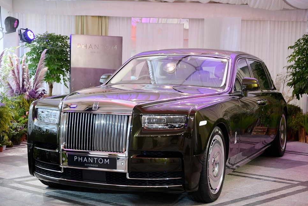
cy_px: 103
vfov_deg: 20.3
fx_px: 573
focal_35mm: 67
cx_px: 158
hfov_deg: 30.1
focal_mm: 63
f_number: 2.8
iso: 2000
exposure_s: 1/160
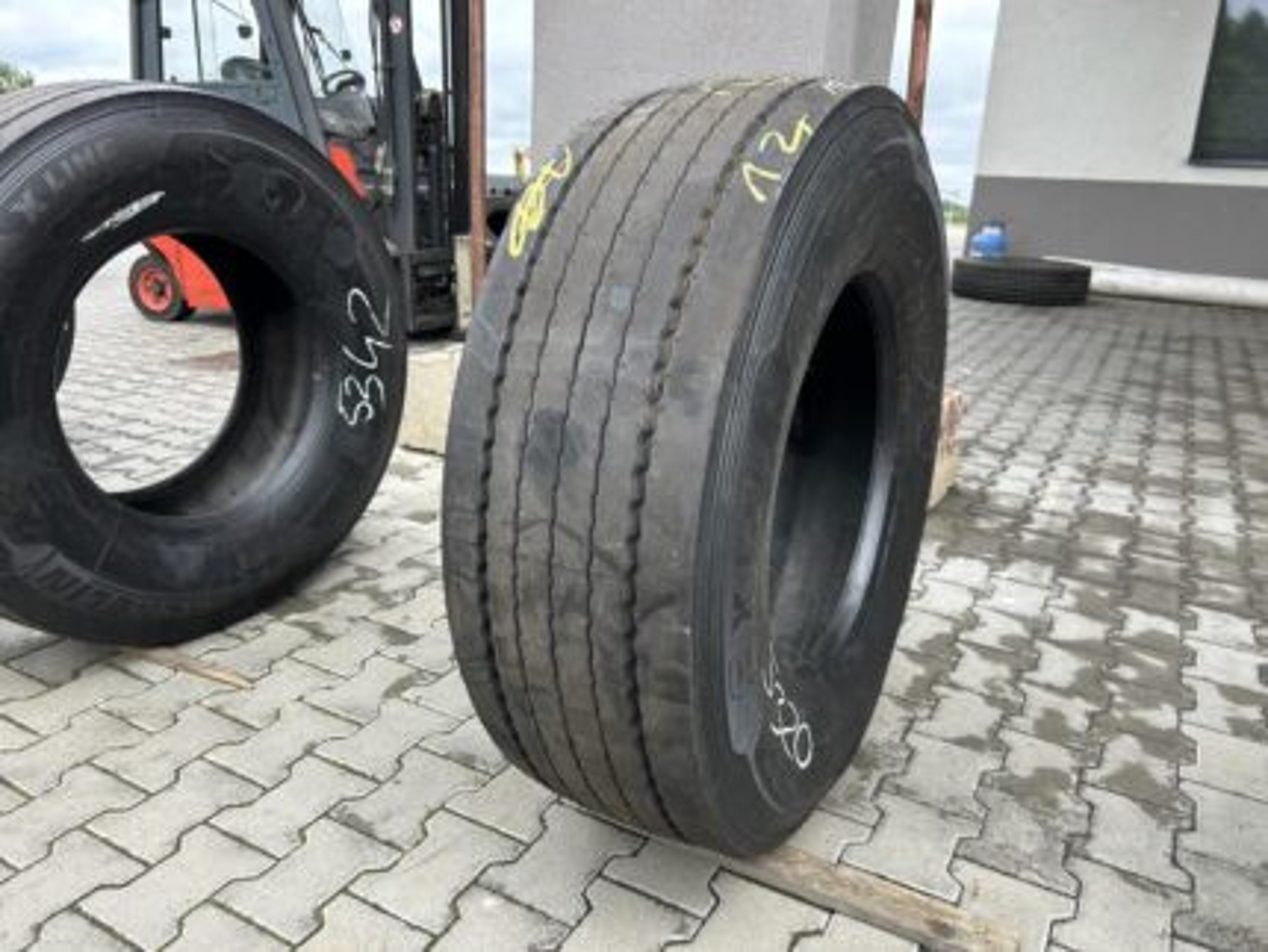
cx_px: 634
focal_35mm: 26
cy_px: 476
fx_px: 953
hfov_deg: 67.3
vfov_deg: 53.1
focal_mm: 5.7
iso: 50
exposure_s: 1/846
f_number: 1.5
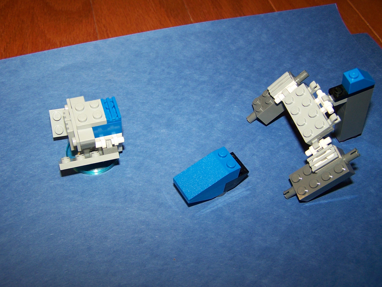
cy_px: 144
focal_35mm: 38
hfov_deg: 49.0
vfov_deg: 37.7
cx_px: 191
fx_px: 419
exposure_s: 1/60
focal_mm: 6.3
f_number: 2.8
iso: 80
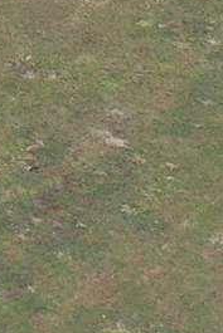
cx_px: -1086
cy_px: -782
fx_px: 3006
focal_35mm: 324
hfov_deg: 3.7
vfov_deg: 5.8
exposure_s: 1/50
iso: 100
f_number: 3.5
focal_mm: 10.26
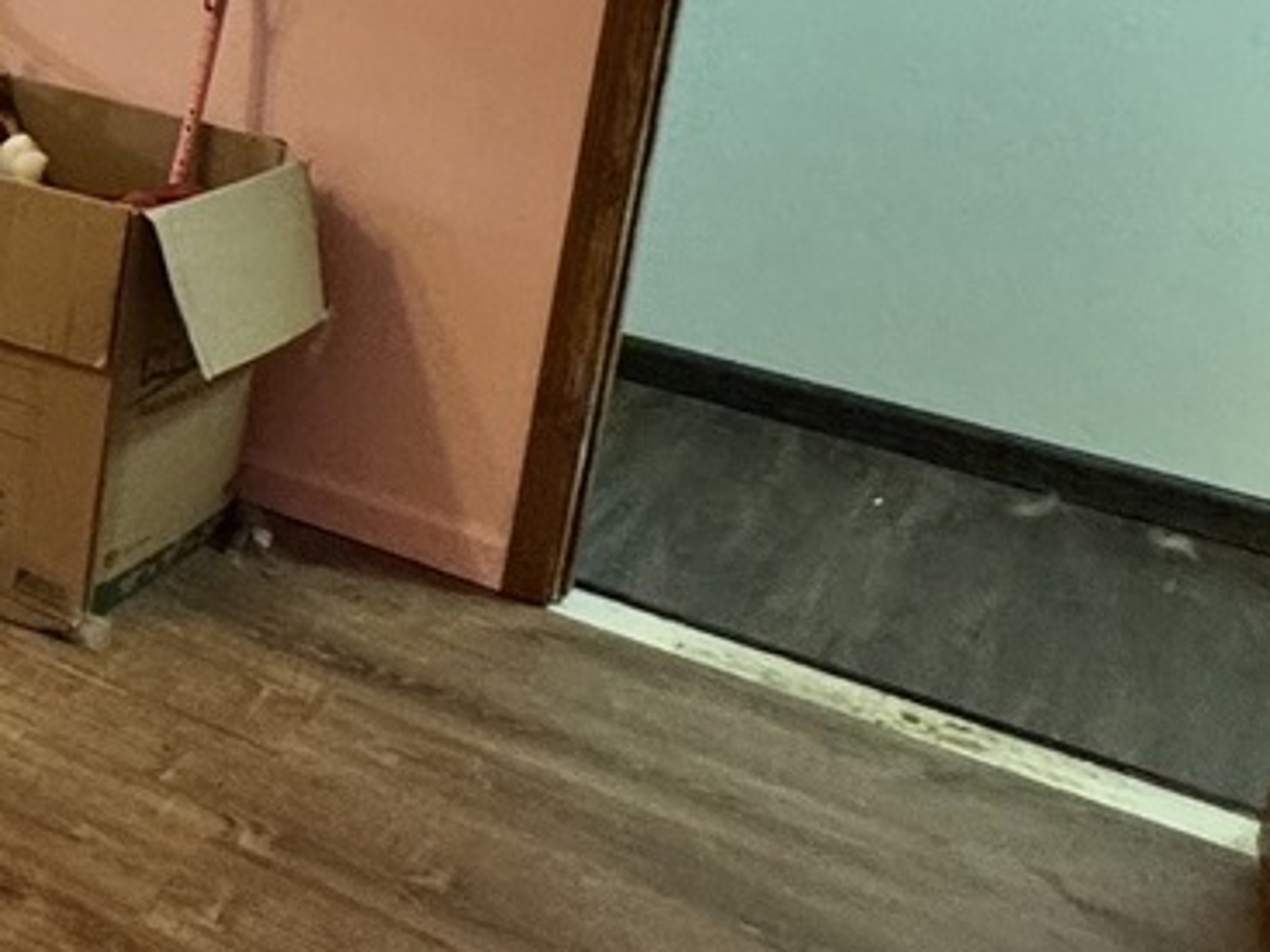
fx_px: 2017
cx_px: -782
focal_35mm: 55
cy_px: -38
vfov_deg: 25.1
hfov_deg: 24.3
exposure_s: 1/60
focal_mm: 2.22
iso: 400
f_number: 2.2
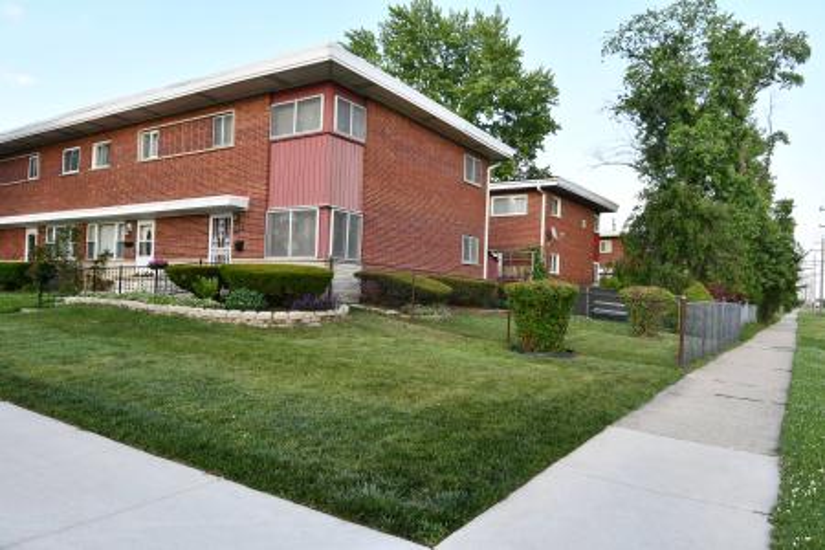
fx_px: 573
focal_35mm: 25
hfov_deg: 71.5
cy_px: 275
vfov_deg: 51.3
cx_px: 412
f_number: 10
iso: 250
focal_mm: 17
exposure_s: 1/80
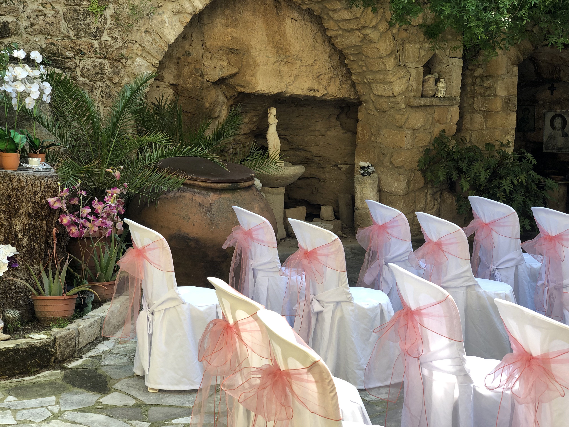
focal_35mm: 52
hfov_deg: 36.8
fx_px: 855
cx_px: 284
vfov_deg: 28.0
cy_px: 214
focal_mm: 6
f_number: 2.4
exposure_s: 1/120
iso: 25
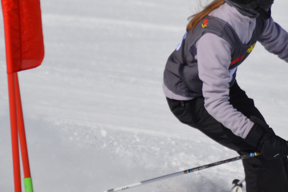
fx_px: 5040
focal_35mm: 630
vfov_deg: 2.2
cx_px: 231
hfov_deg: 3.3
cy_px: 20
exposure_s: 1/2000
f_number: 5.6
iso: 140
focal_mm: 200
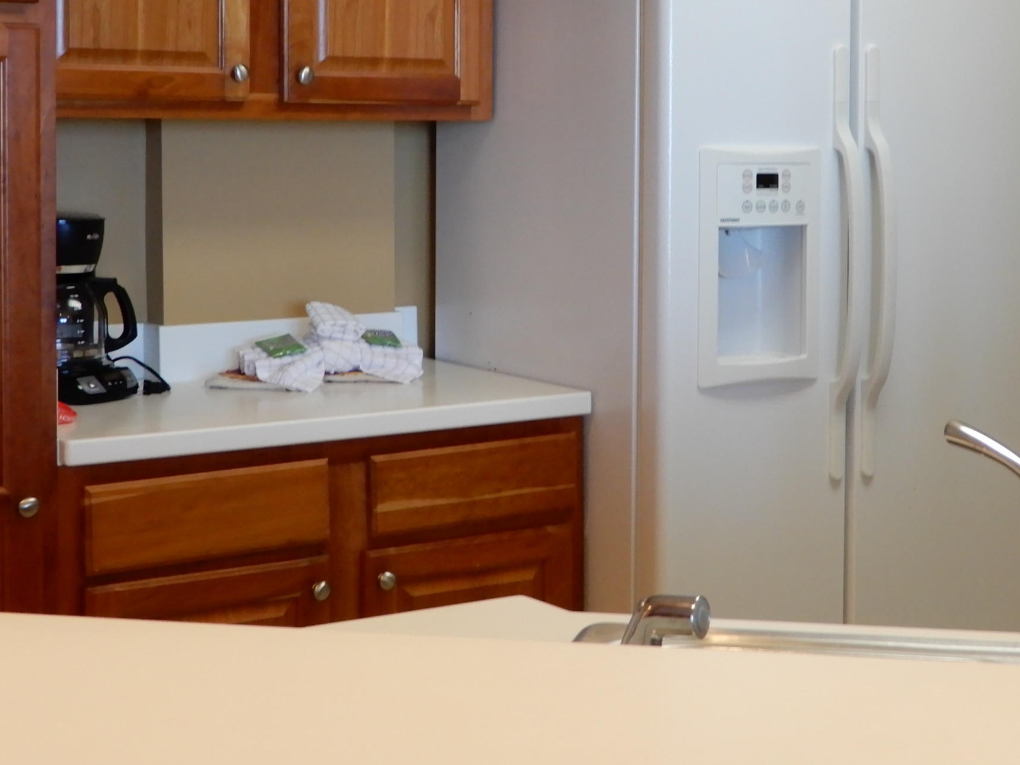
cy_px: 203
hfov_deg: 29.3
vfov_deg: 22.1
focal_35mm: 66
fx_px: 1945
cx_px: 633
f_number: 4
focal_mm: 6.8
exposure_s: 1/30
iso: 280
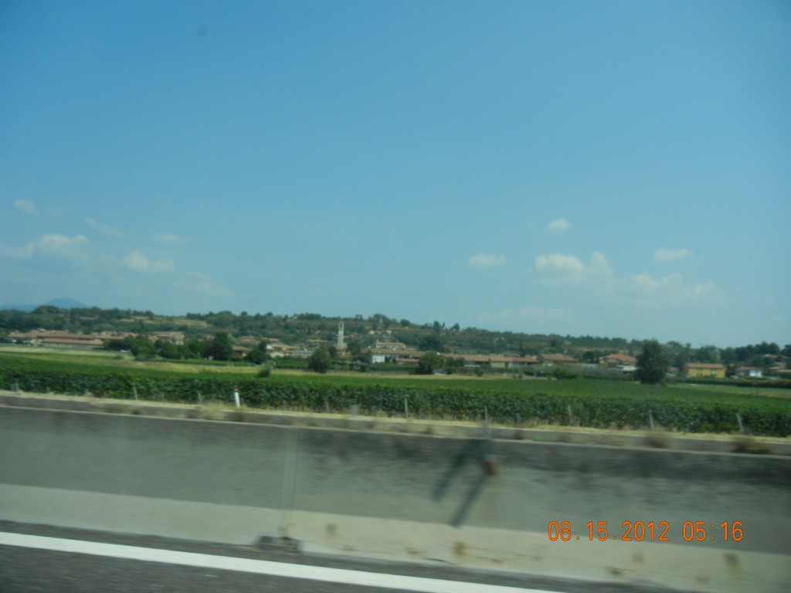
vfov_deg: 46.8
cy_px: 296
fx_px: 686
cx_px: 396
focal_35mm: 30
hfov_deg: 60.0
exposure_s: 1/435
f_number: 7
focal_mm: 5.4
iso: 160
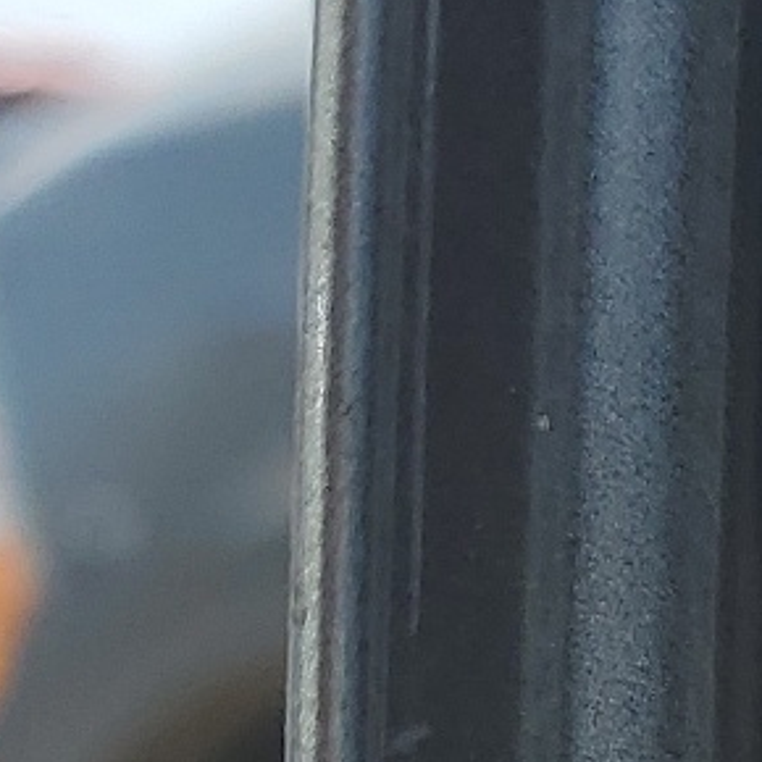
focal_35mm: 169
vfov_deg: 10.0
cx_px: 1729
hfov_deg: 9.4
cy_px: 1126
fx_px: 4209
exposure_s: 1/2500
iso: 50
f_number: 1.5
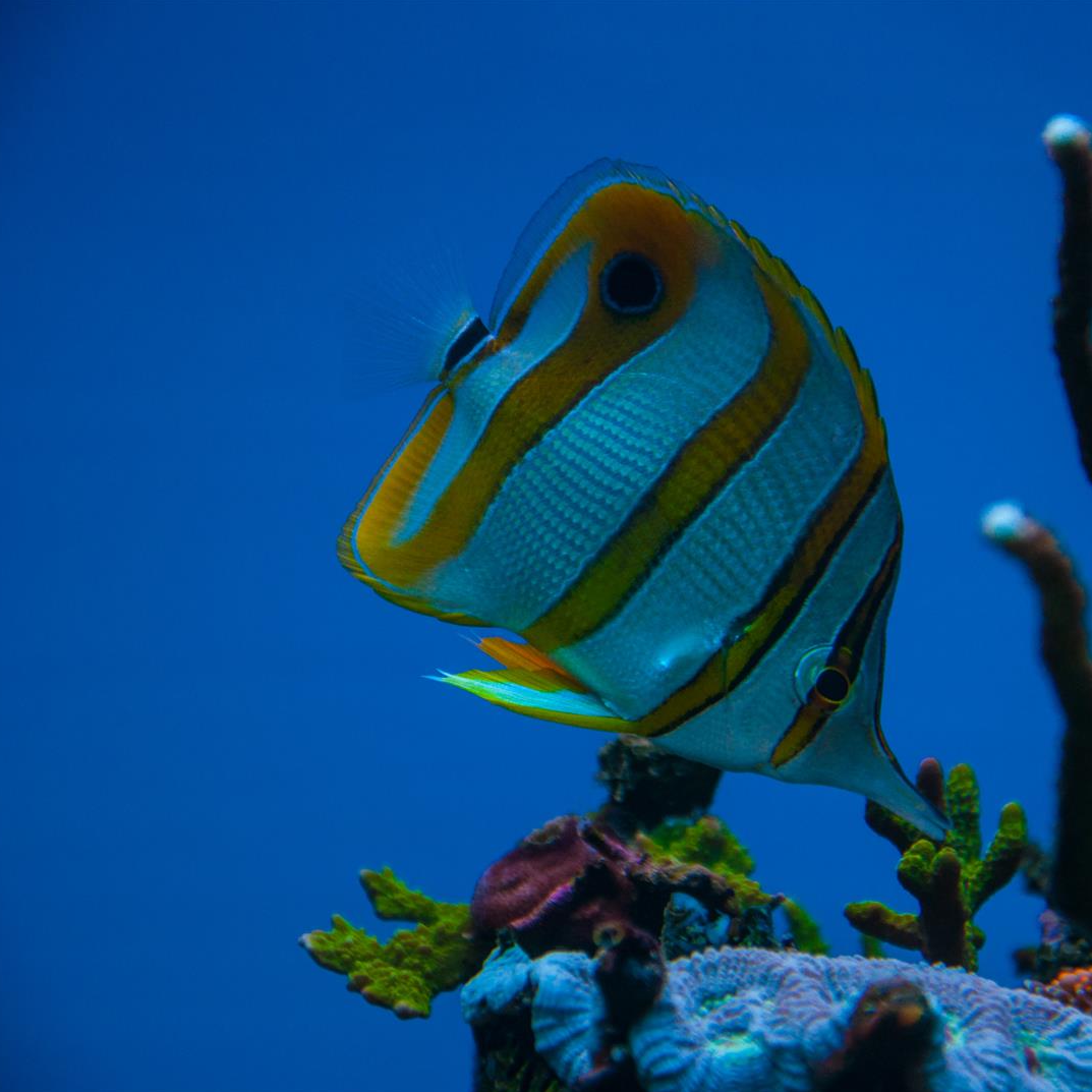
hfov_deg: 8.6
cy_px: 548
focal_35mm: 203
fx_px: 7232
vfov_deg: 8.6
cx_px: 781
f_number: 5.6
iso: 200
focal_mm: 105
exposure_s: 1/125
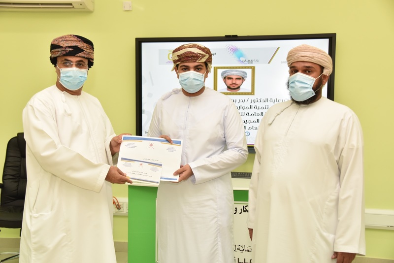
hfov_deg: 41.1
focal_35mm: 48
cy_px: 132
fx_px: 525
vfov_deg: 28.1
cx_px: 197
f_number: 5
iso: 1600
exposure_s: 1/250
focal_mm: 48
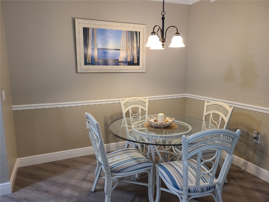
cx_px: 134
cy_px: 101
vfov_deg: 53.1
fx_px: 202
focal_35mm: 26
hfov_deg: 67.3
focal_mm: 5.4
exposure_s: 1/60
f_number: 1.8
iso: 200
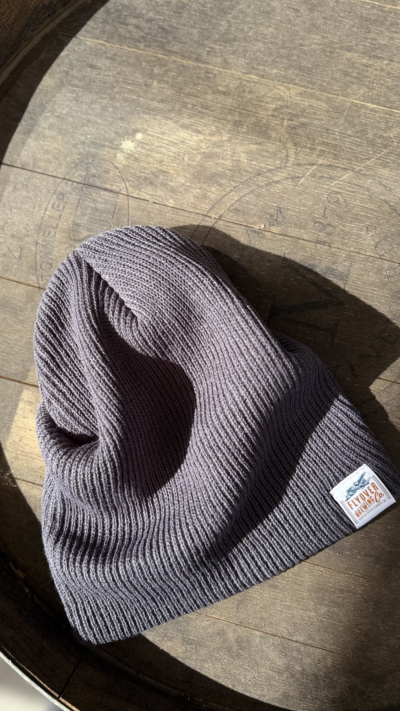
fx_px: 509
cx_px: 189
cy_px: 352
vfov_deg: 69.9
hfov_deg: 42.9
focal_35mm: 27
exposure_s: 1/2053
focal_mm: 6.76
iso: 80
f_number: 1.78
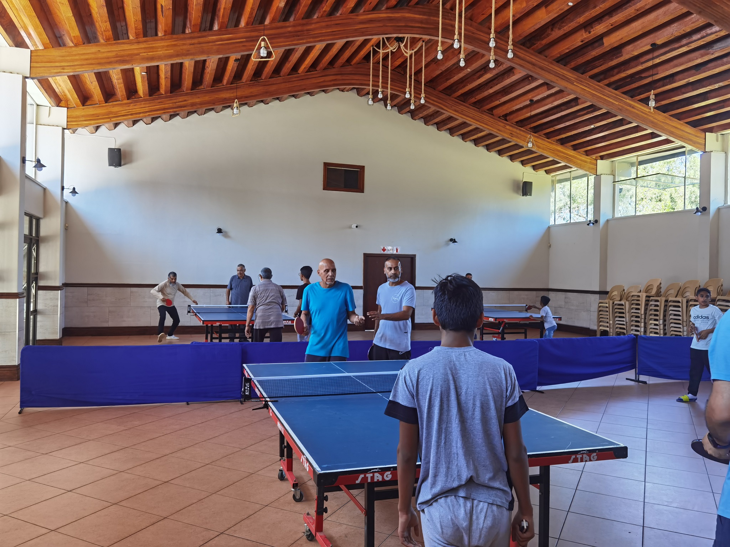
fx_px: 569
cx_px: 365
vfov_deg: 51.4
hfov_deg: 65.3
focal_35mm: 27
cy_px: 274
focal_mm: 6.71
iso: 50
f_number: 1.9
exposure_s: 1/148
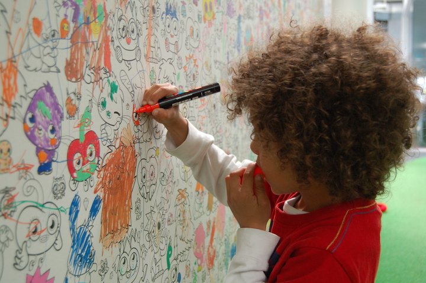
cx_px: 213
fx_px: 550
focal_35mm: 46
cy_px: 142
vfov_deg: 28.9
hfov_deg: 42.4
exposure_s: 1/13
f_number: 4.5
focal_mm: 31
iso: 800
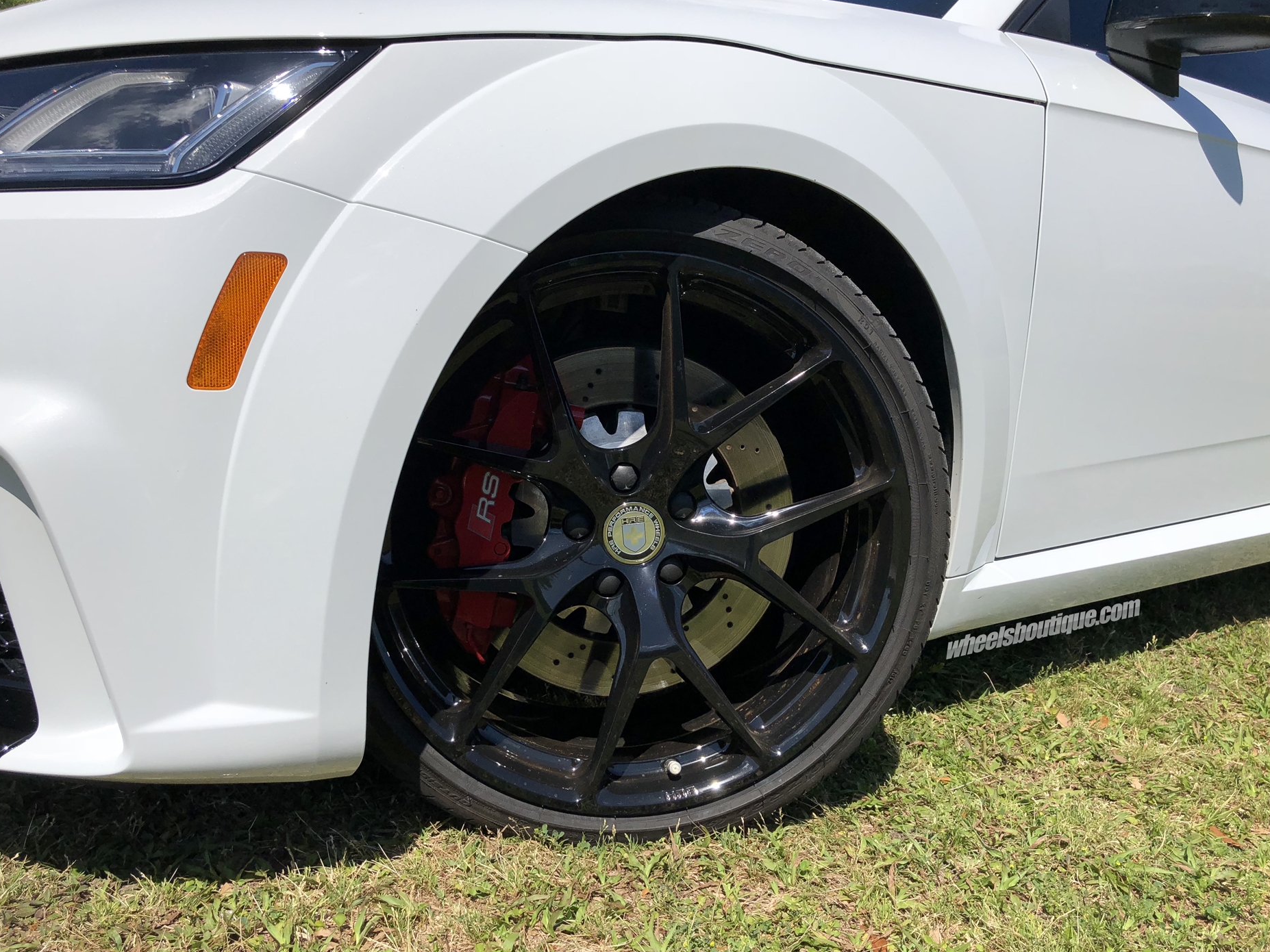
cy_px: 471
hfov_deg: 61.7
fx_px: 1064
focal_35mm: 29
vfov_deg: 48.2
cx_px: 629
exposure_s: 1/4000
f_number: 1.8
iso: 25
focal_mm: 4
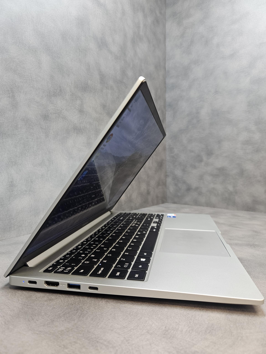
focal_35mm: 23
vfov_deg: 73.9
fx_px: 236
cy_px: 177
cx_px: 133
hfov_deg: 58.9
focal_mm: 5.4
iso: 160
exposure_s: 1/100
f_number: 1.8
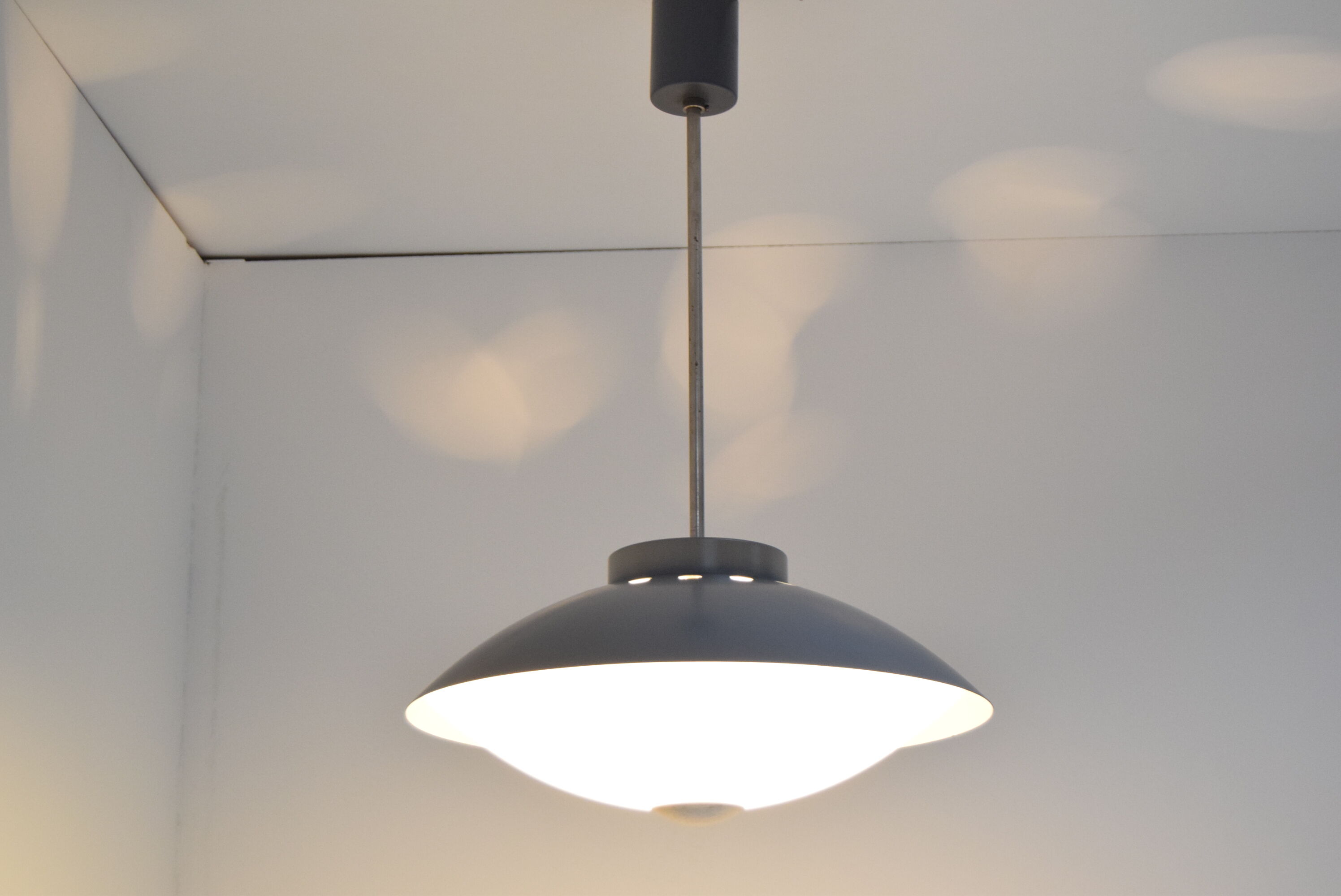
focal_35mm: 68
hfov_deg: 29.8
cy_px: 448
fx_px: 2516
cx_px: 670
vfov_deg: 20.2
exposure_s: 1/80
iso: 1600
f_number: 5.3
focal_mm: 45
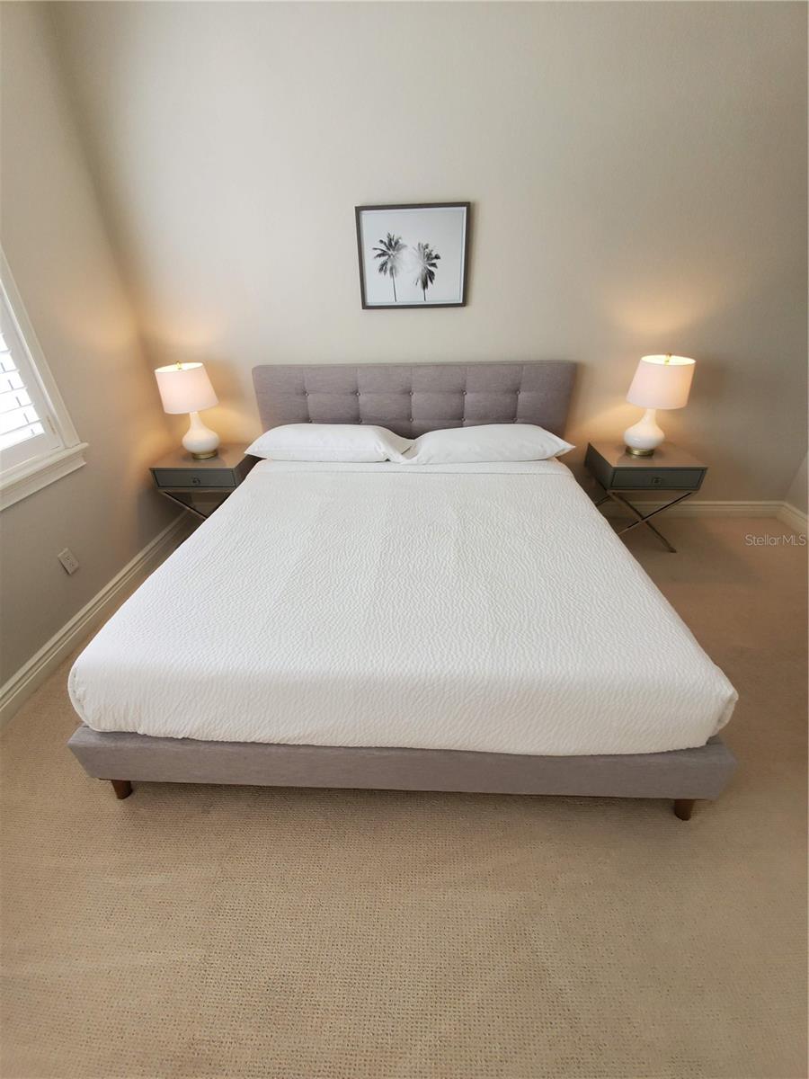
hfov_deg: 89.9
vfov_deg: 106.2
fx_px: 405
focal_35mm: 13
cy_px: 540
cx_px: 404
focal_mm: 1.8
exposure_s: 1/59
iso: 64
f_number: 2.2
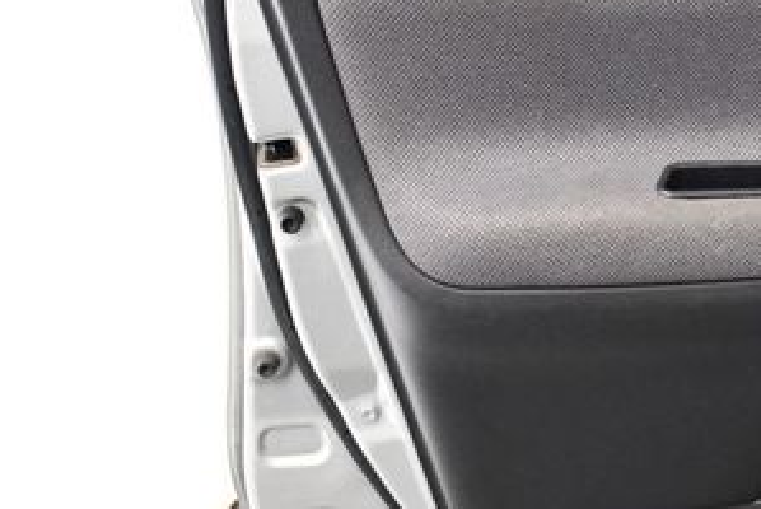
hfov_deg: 25.0
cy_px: 199
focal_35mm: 77
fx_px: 1629
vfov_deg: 17.7
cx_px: 769
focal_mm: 18
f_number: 3.5
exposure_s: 1/125
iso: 2500
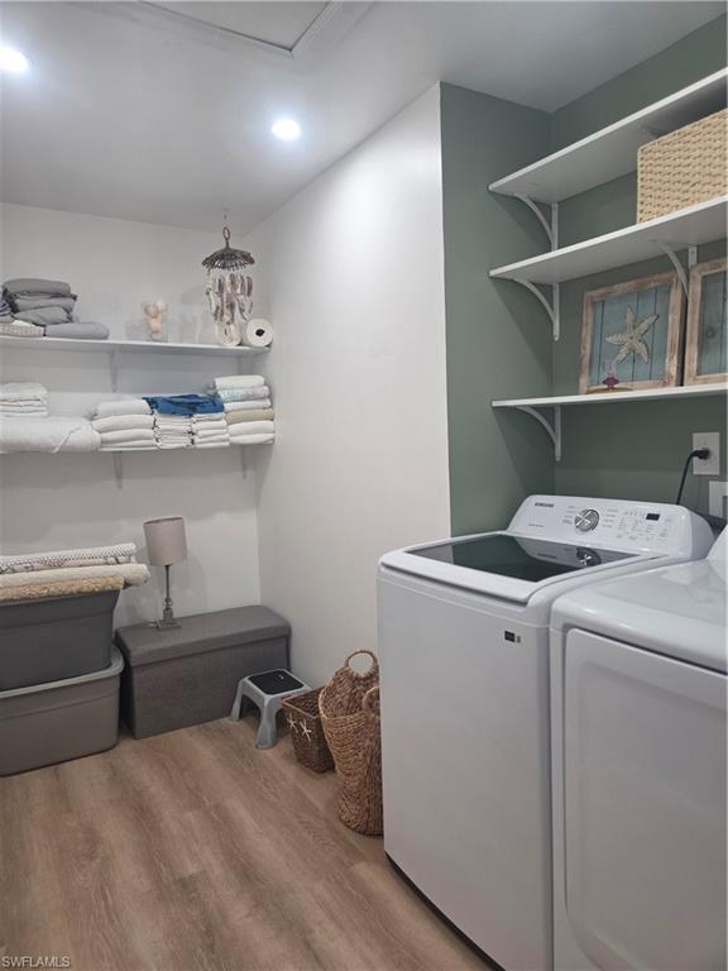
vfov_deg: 73.9
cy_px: 486
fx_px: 645
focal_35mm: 23
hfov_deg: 58.9
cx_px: 364
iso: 160
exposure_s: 1/120
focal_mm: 5.4
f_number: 1.8
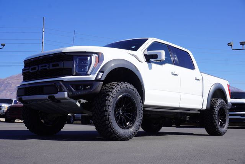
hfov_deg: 44.9
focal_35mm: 44
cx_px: 122
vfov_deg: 30.9
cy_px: 82
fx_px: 296
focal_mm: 29
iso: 100
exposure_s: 1/125
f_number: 11
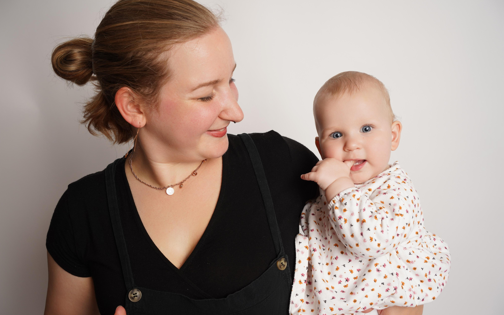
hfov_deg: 54.0
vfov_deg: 35.3
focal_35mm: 36
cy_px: 160
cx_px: 251
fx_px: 495
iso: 250
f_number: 10
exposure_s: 1/200
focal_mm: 35
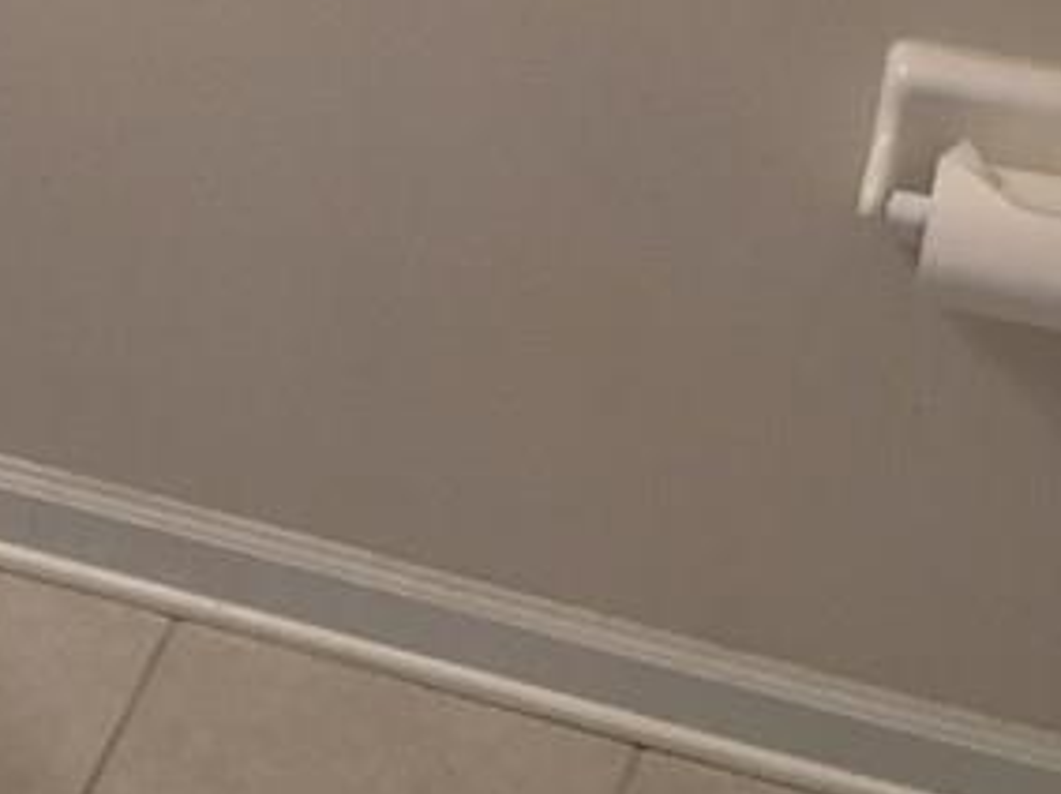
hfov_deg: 18.5
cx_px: 131
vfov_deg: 13.7
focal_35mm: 105
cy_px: -124
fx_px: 3217
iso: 50
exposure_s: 1/15
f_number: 2.2
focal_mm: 4.15
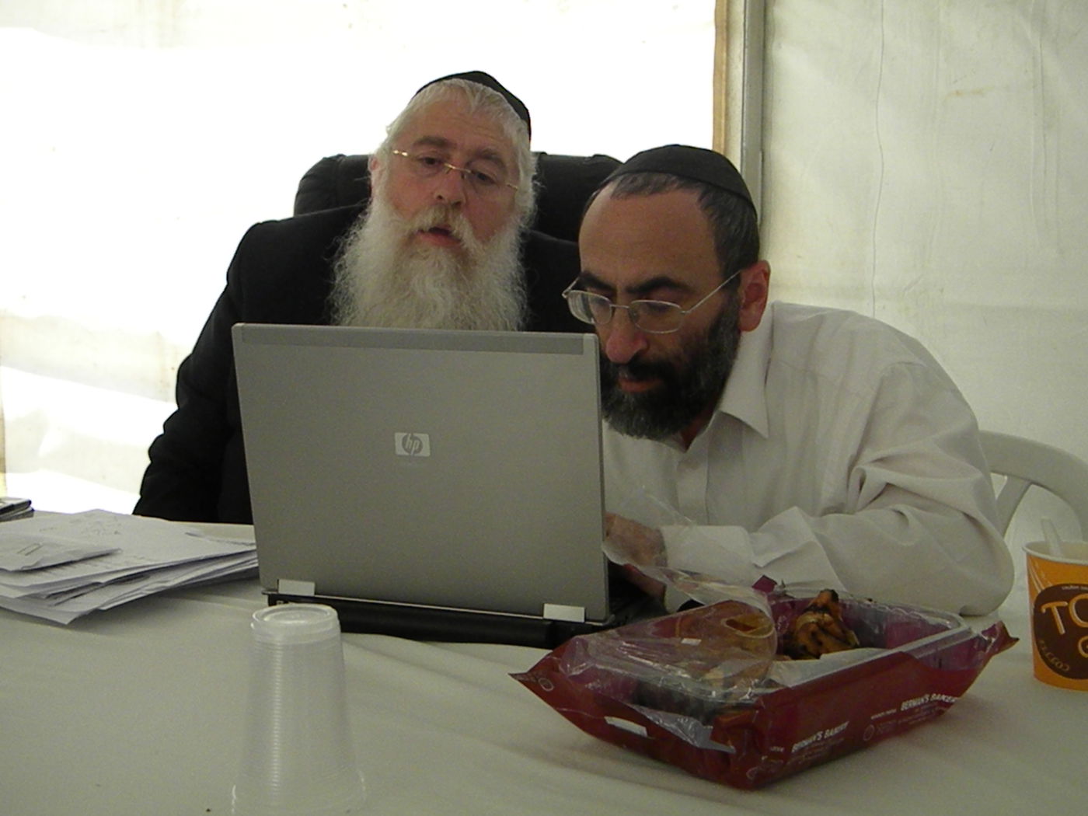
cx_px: 544
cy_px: 408
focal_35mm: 41
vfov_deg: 35.1
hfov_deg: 45.8
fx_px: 1289
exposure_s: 1/319
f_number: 3.8
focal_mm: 7.3
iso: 720
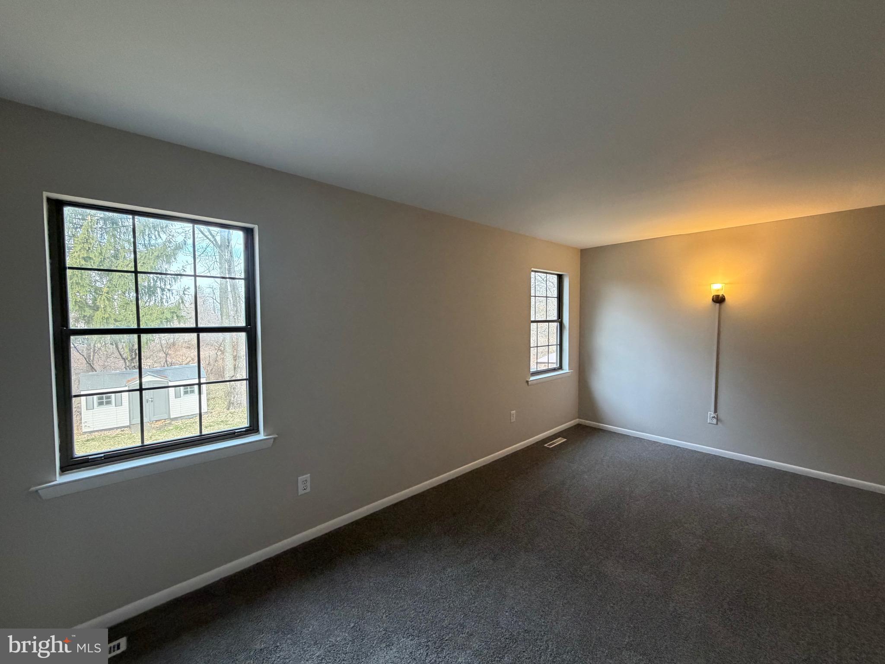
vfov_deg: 85.7
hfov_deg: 102.1
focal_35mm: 14
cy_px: 332
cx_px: 442
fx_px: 358
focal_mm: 2.22
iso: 320
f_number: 2.2
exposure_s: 1/120
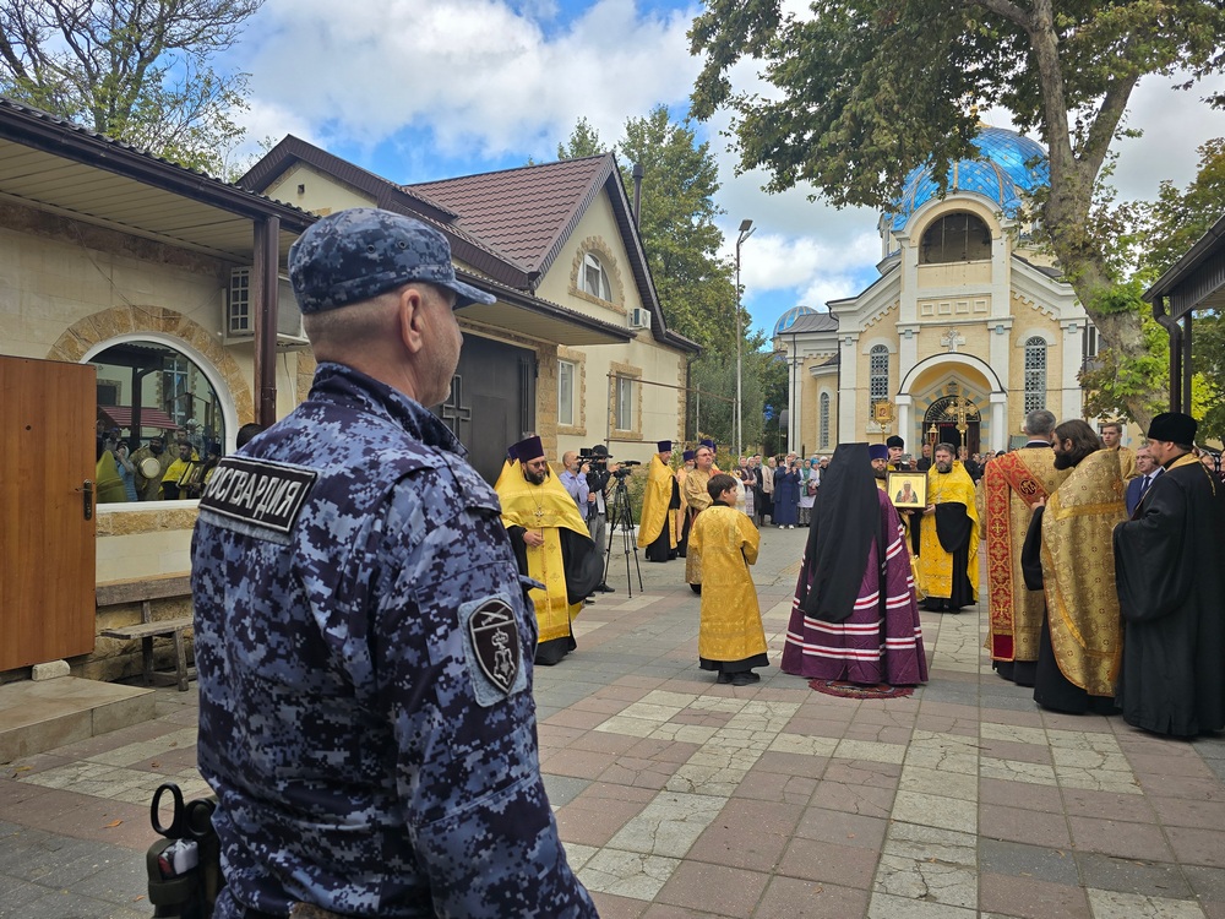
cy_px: 460
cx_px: 612
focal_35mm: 23
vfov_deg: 58.9
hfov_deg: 73.9
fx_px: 814
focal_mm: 6.3
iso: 12
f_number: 1.7
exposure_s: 1/380
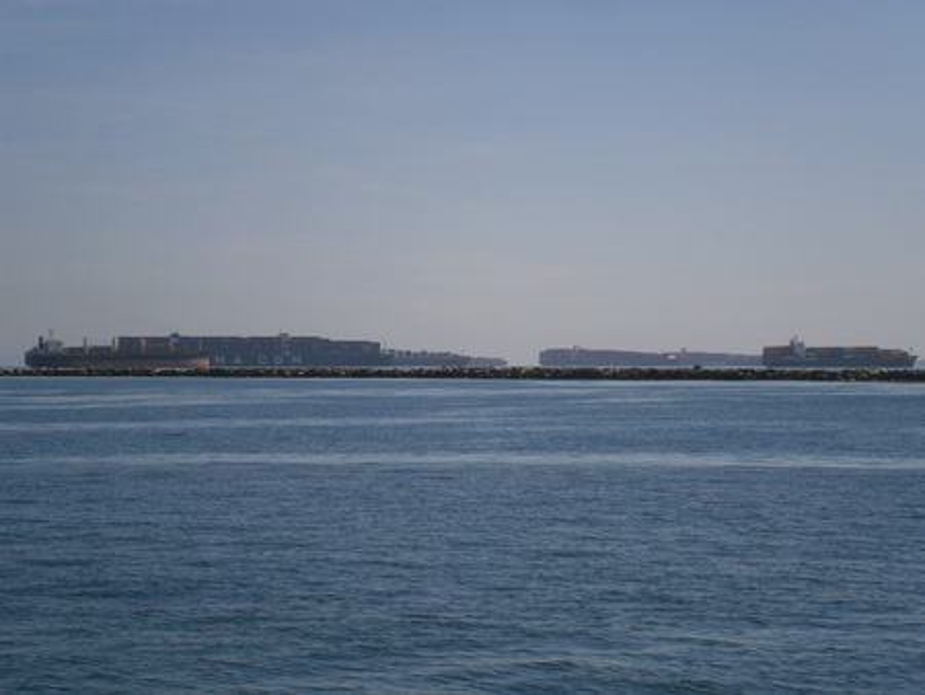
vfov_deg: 13.4
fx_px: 2968
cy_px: 348
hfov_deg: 17.7
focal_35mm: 111
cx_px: 462
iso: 80
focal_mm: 19.6
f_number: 5.8
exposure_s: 1/1000
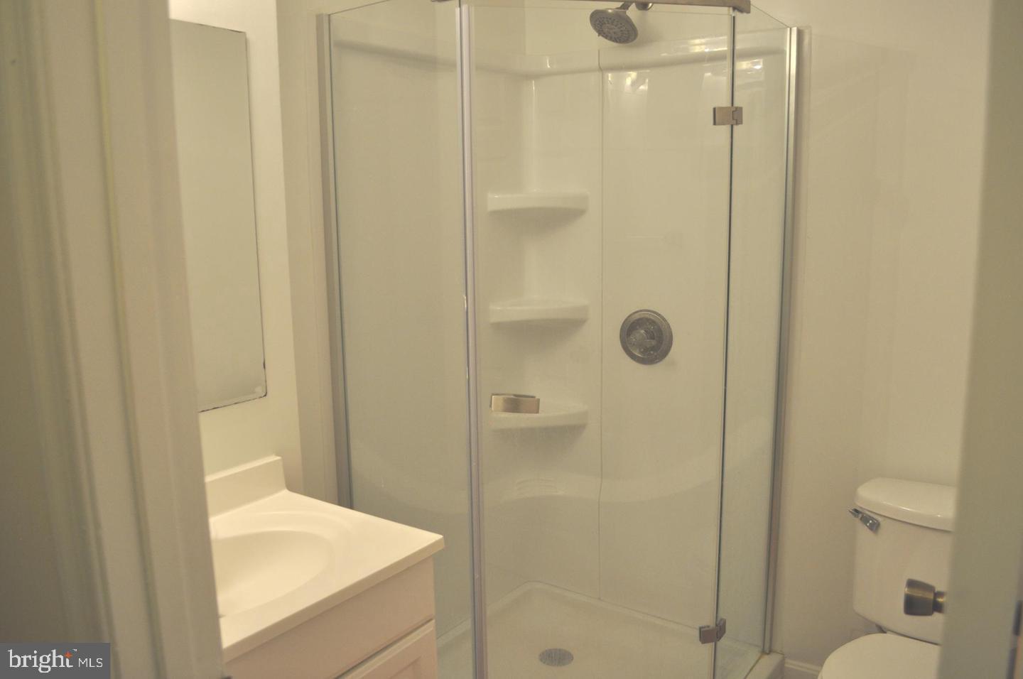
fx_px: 766
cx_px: 512
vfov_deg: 47.8
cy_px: 340
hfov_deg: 67.5
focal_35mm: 27
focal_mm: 18
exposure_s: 1/60
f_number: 4
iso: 450
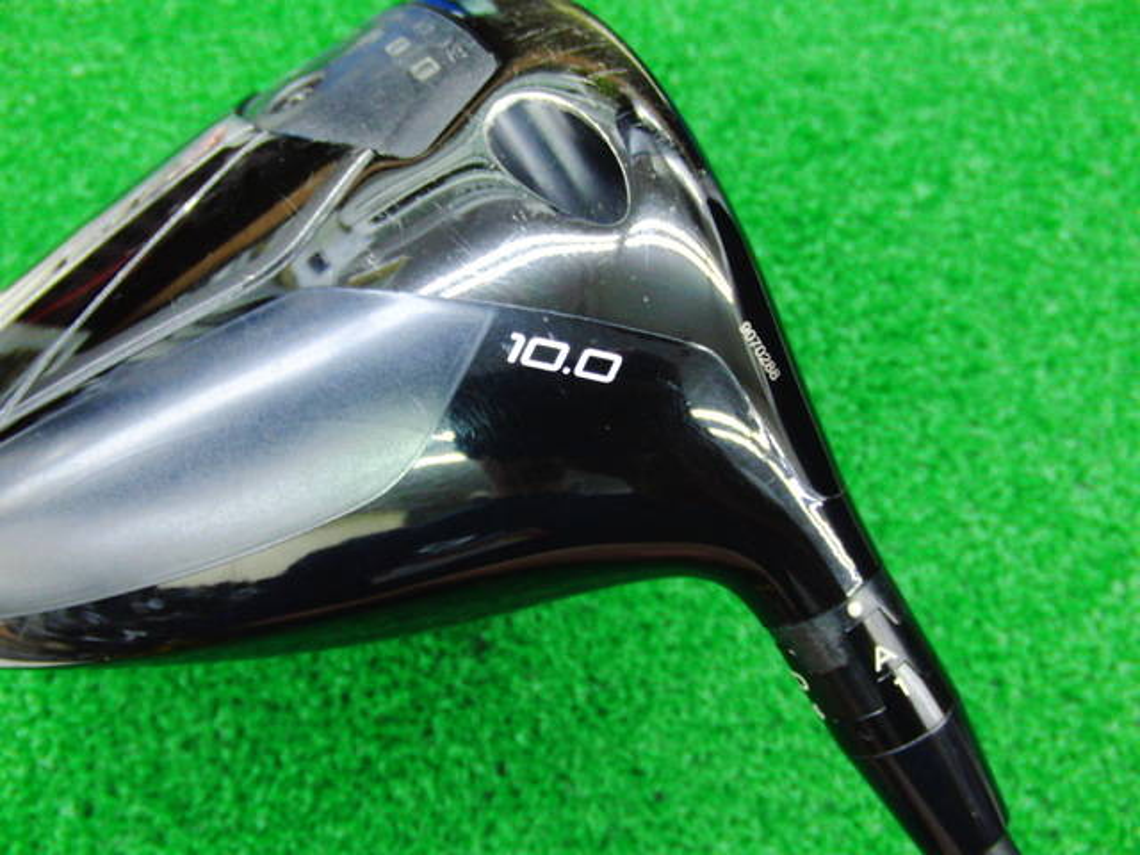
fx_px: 1219
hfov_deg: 50.1
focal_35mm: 37
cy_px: 428
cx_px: 570
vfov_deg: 38.7
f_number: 3.6
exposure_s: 1/15
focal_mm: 6.42
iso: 400
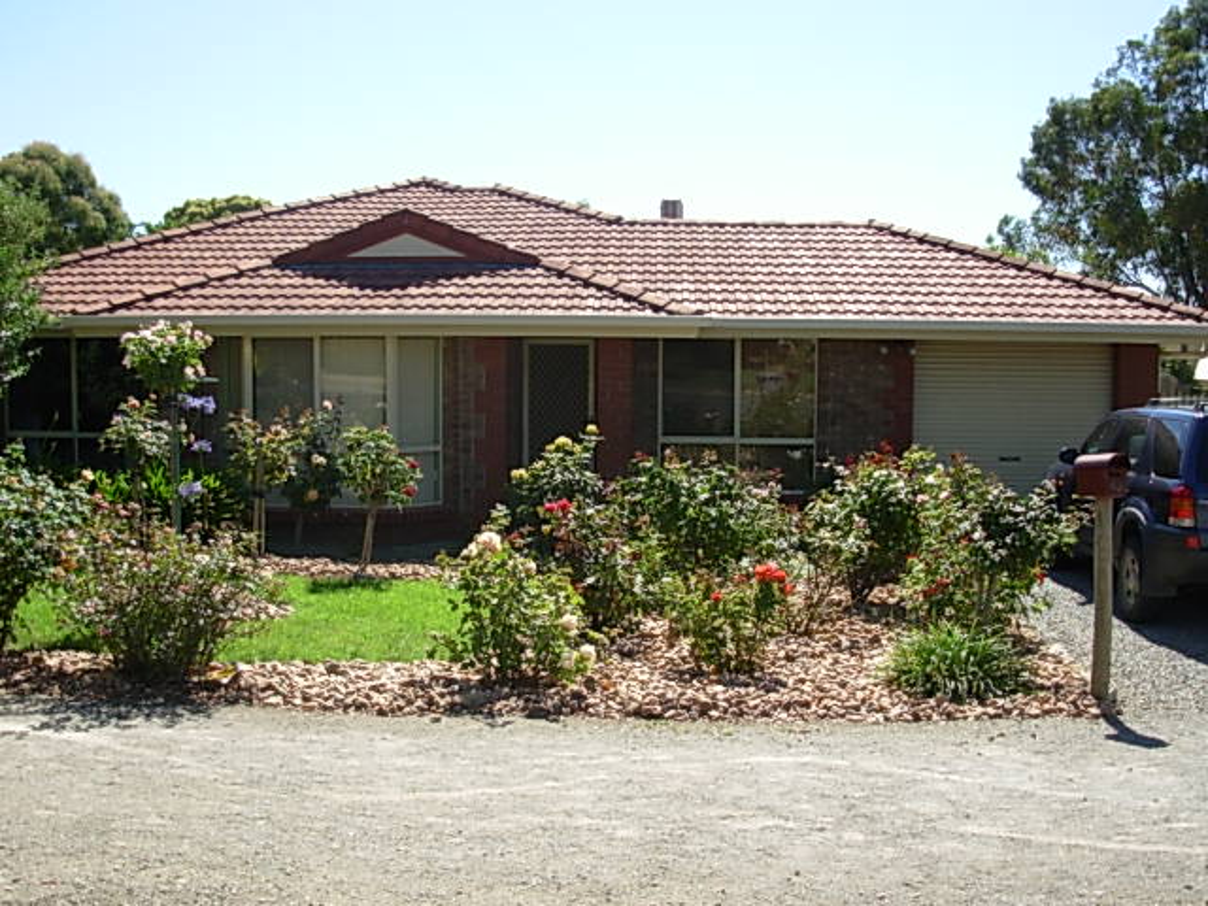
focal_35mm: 38
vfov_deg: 37.7
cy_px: 453
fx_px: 1326
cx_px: 604
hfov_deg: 49.0
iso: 50
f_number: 2.9
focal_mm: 6.3
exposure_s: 1/790
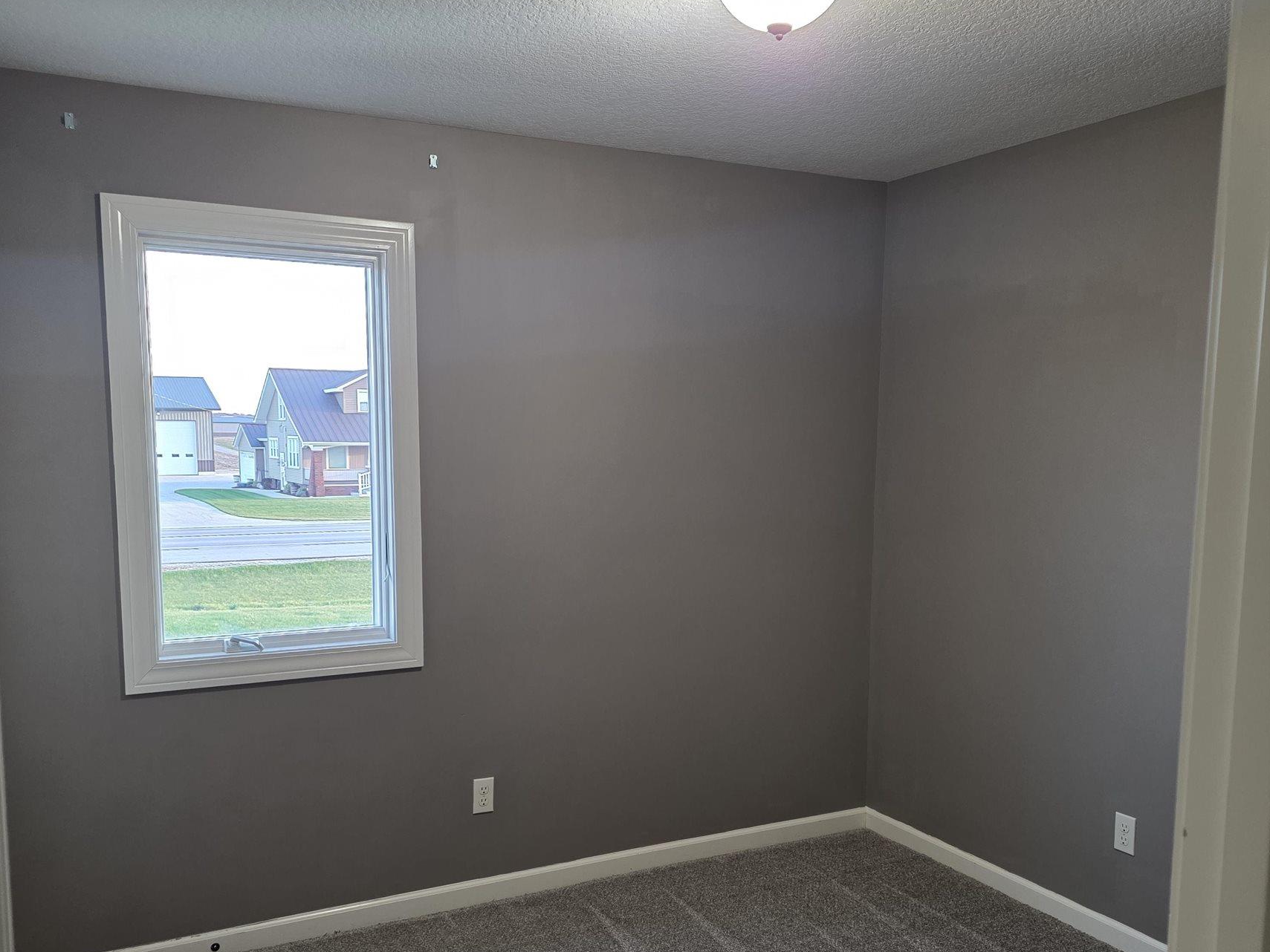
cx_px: 629
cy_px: 576
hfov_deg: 58.3
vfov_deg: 45.2
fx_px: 1137
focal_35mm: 31
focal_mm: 6.25
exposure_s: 1/120
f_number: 1.7
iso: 250
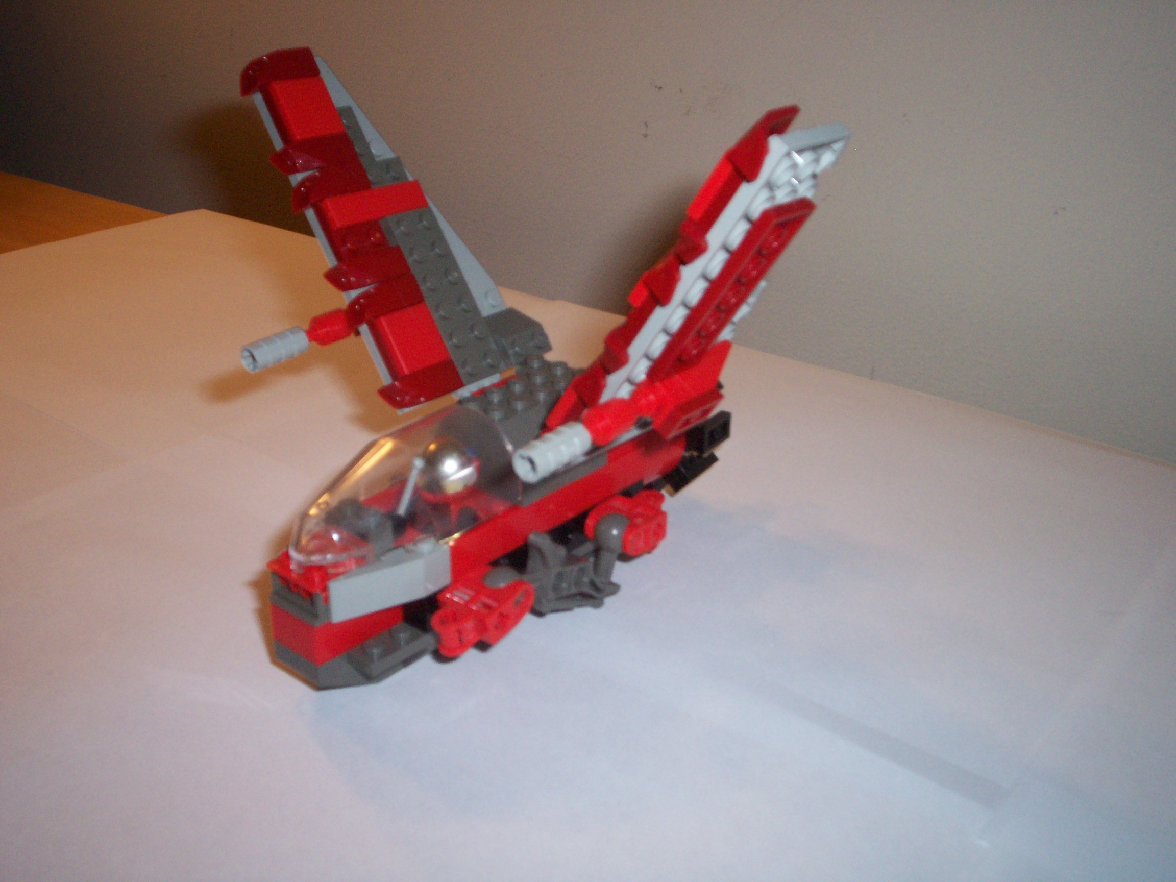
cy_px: 441
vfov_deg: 39.7
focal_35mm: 36
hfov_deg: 51.4
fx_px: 1223
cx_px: 588
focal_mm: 5.9
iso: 140
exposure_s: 1/64
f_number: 4.5
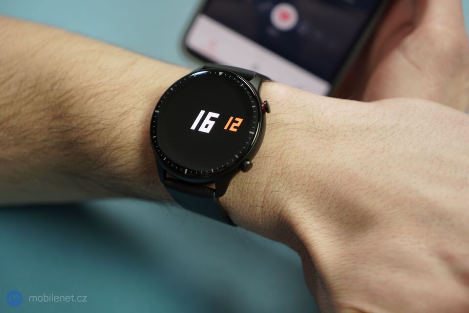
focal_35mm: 70
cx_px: 234
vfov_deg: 19.5
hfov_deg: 28.8
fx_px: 912
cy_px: 156
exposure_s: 1/80
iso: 320
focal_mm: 70
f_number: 4
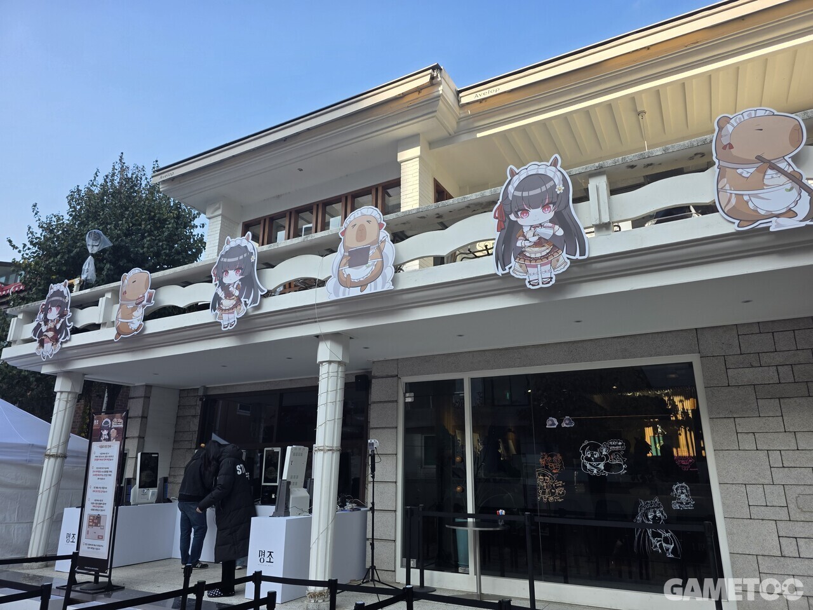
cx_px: 406
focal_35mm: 23
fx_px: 540
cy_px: 305
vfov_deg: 58.9
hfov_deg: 73.9
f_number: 1.7
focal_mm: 6.3
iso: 80
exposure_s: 1/1542
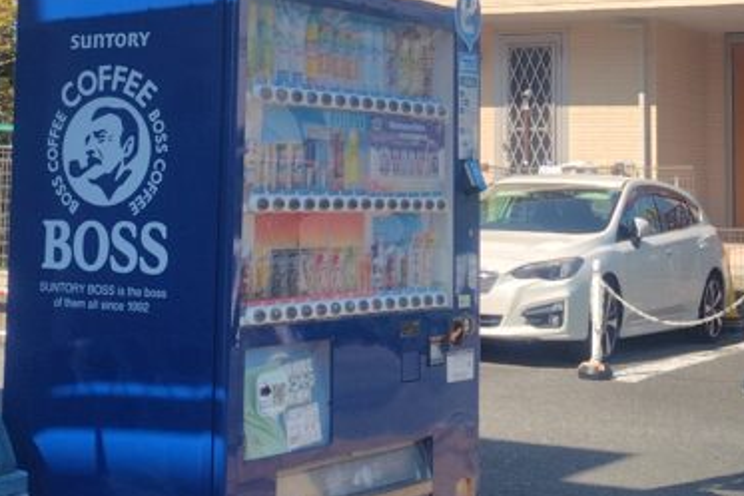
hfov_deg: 24.7
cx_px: 435
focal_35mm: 82
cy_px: 0
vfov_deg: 16.3
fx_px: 1695
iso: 50
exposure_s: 1/2021
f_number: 1.9
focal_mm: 5.6
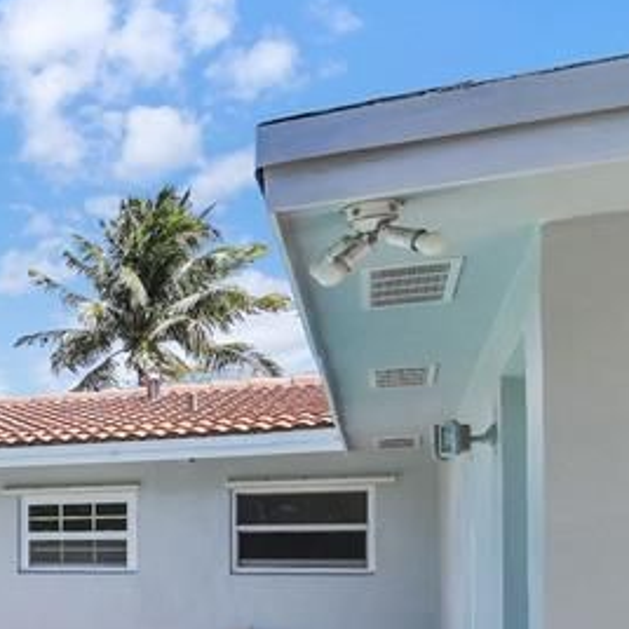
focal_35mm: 52
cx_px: -460
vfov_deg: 31.0
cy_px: 587
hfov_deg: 22.2
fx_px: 1069
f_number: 8
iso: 200
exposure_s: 1/1000
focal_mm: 16
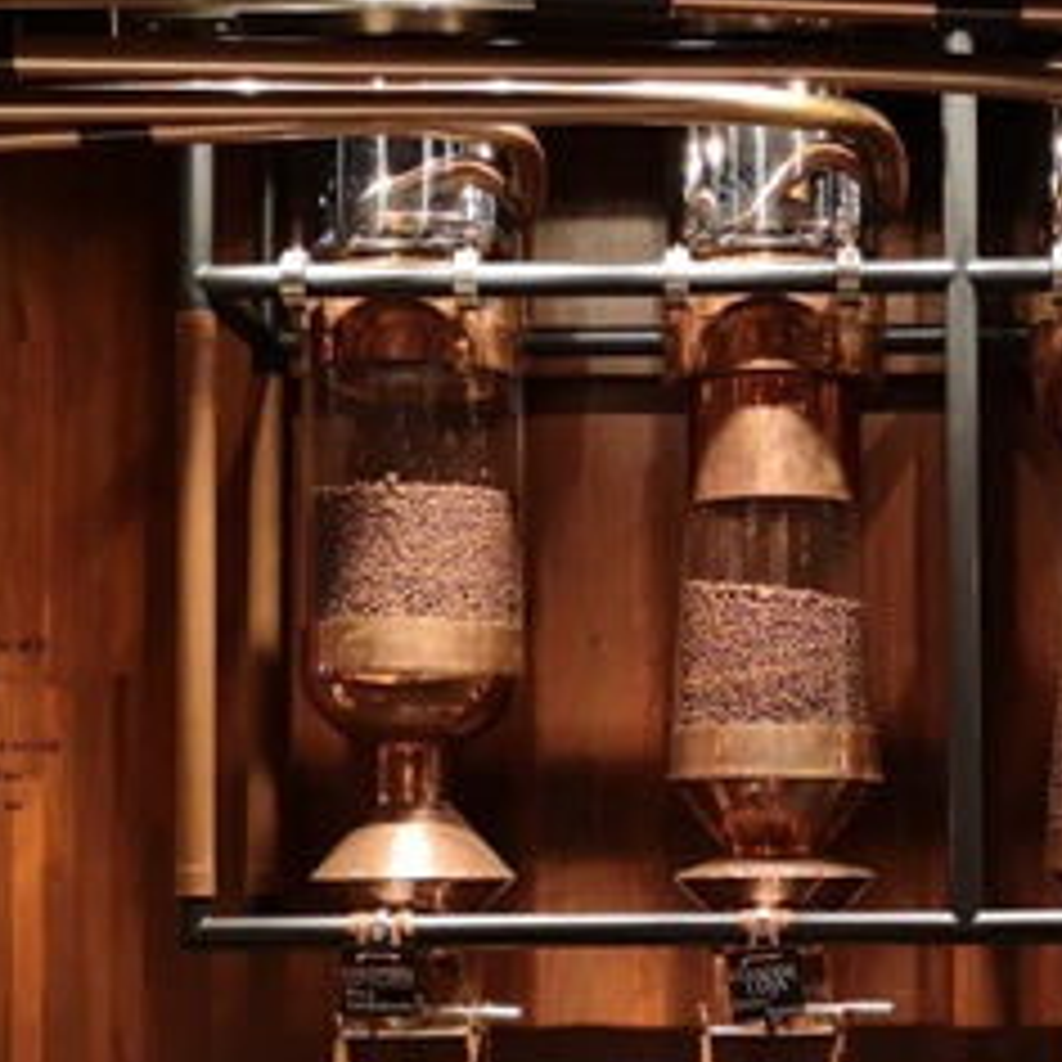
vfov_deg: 21.2
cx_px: 896
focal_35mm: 81
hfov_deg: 21.1
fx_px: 2811
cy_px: 828
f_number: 1.8
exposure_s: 1/100
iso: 640
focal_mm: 3.95
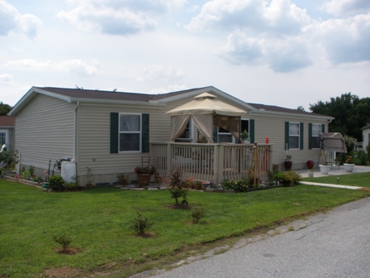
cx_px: 185
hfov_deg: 51.4
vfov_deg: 39.7
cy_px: 139
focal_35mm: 36
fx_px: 385
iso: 80
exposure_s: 1/400
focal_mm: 6.3
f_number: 5.6
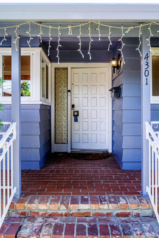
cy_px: 119
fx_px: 199
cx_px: 80
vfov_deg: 61.9
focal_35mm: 30
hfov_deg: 43.6
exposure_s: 1/125
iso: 125
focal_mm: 30
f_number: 5.6
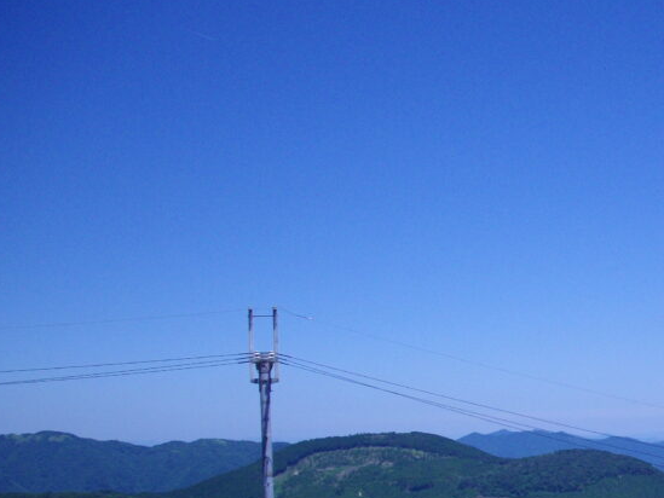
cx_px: 587
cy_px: 418
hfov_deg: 27.2
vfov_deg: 21.0
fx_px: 1324
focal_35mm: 69
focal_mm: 6.2
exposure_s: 1/500
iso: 100
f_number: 5.6
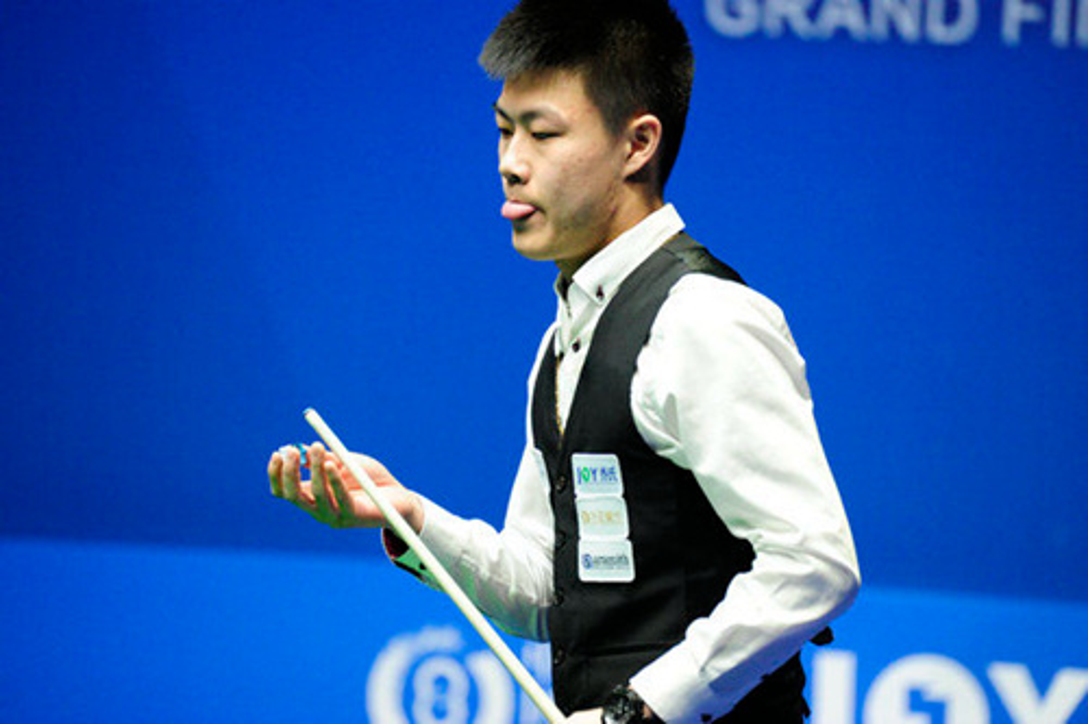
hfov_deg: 6.9
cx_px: 544
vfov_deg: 4.6
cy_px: 362
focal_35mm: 300
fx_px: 9063
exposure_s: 1/500
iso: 6400
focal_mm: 300
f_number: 3.5
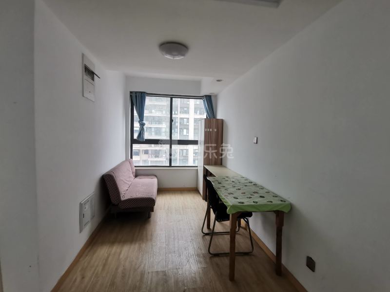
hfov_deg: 94.5
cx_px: 195
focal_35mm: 16
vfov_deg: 78.1
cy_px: 146
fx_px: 180
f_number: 2.2
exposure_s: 1/50
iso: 160
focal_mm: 2.23
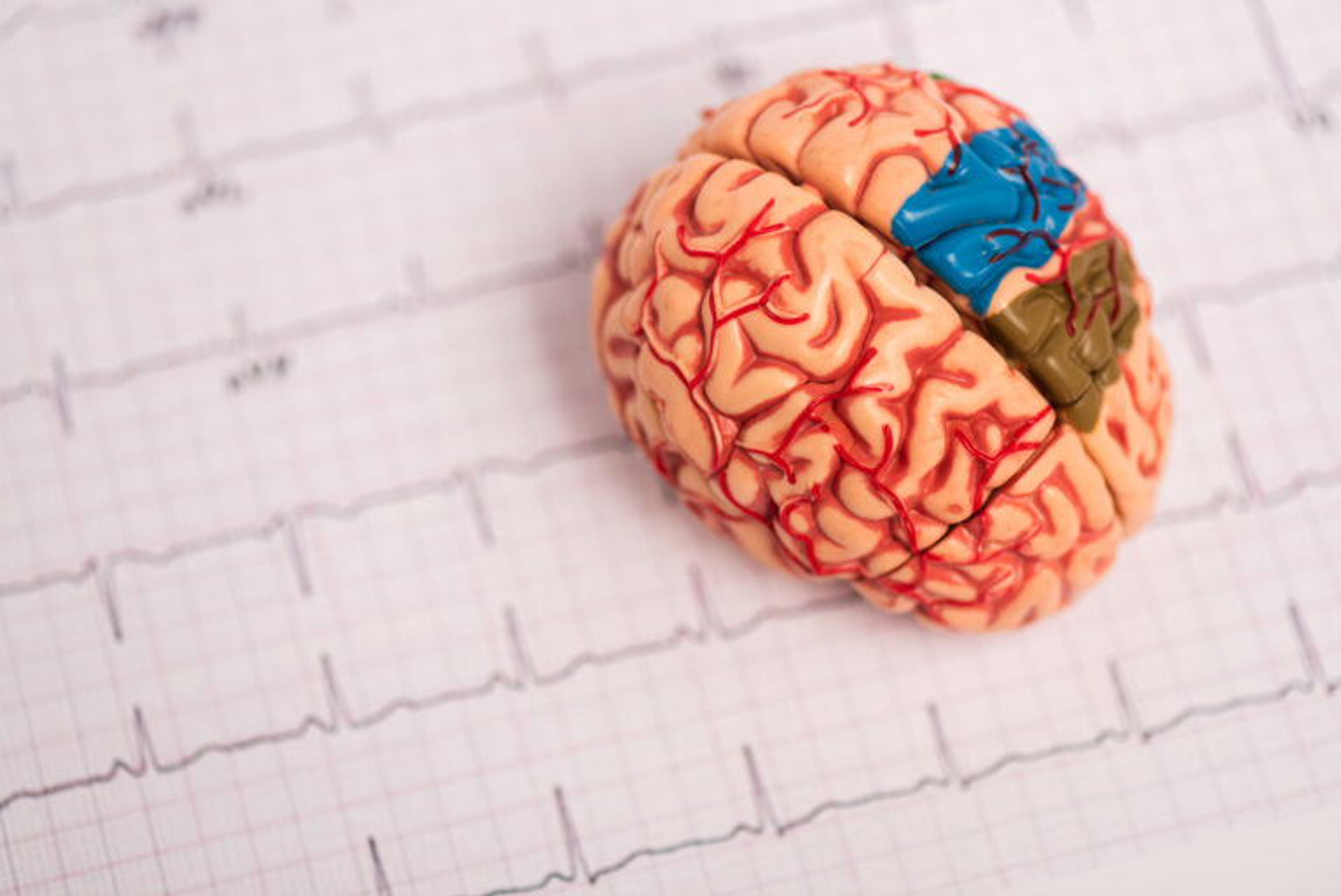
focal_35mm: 105
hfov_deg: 19.4
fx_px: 3913
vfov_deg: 13.1
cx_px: 670
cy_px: 448
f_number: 5
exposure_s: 1/160
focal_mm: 105
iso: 100
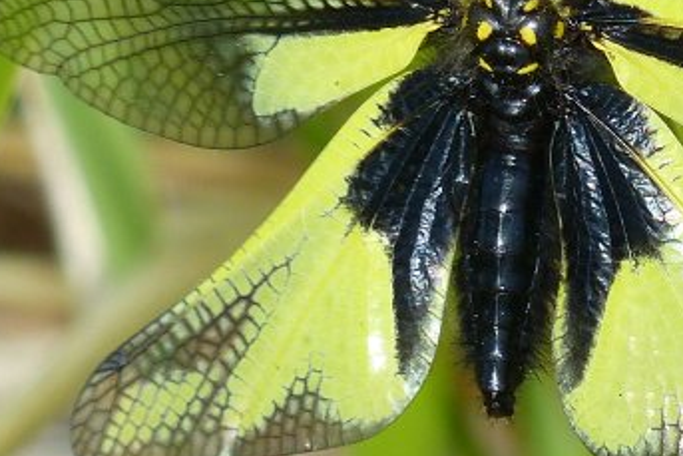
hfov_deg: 0.9
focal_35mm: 2224
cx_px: 504
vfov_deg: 0.6
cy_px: 43
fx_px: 42210
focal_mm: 108
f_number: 4
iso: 100
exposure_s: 1/500
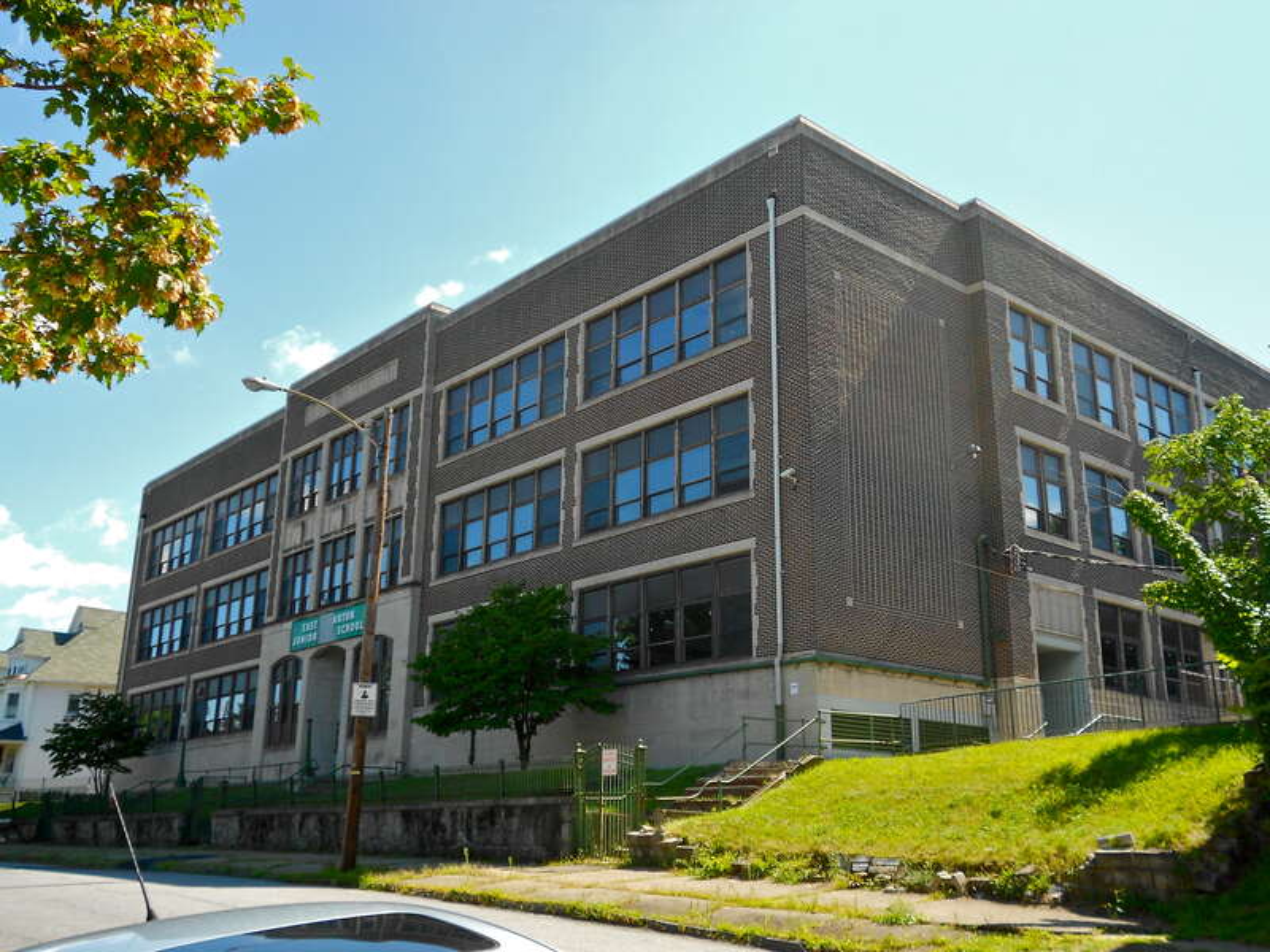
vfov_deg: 44.2
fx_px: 1174
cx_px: 635
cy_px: 476
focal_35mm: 32
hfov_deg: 56.8
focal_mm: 5.8
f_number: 3.6
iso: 80
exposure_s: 1/250
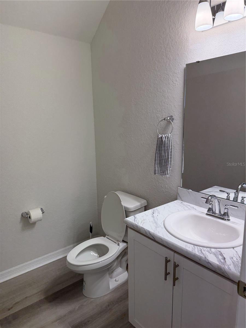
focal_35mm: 24
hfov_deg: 56.8
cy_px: 164
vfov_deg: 71.6
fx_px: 227
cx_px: 123
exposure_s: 1/188
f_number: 1.78
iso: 125
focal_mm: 6.76
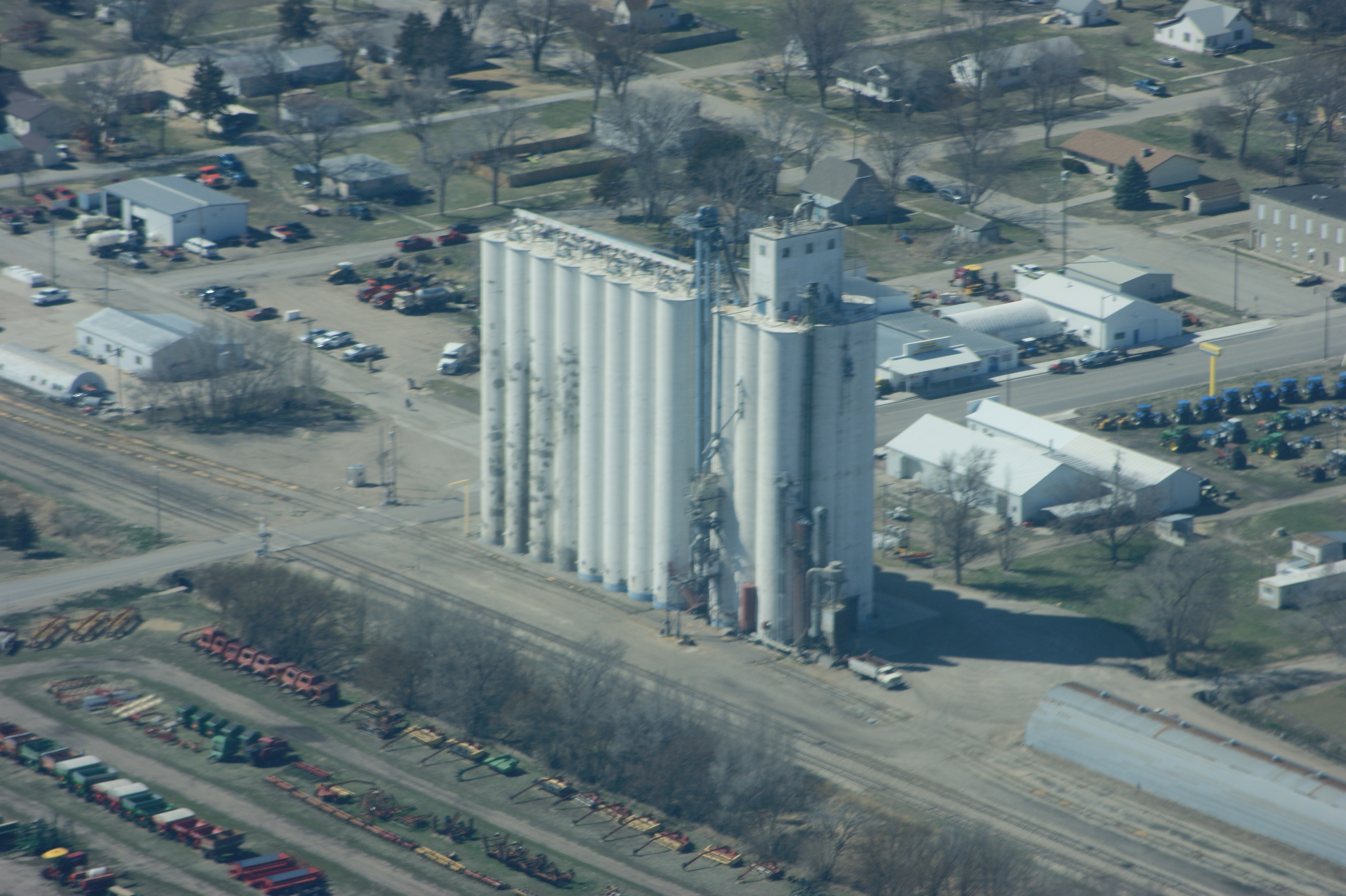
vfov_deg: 5.7
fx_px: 8968
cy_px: 448
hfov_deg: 8.6
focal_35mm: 240
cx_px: 673
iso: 100
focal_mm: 160
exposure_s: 1/400
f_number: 9
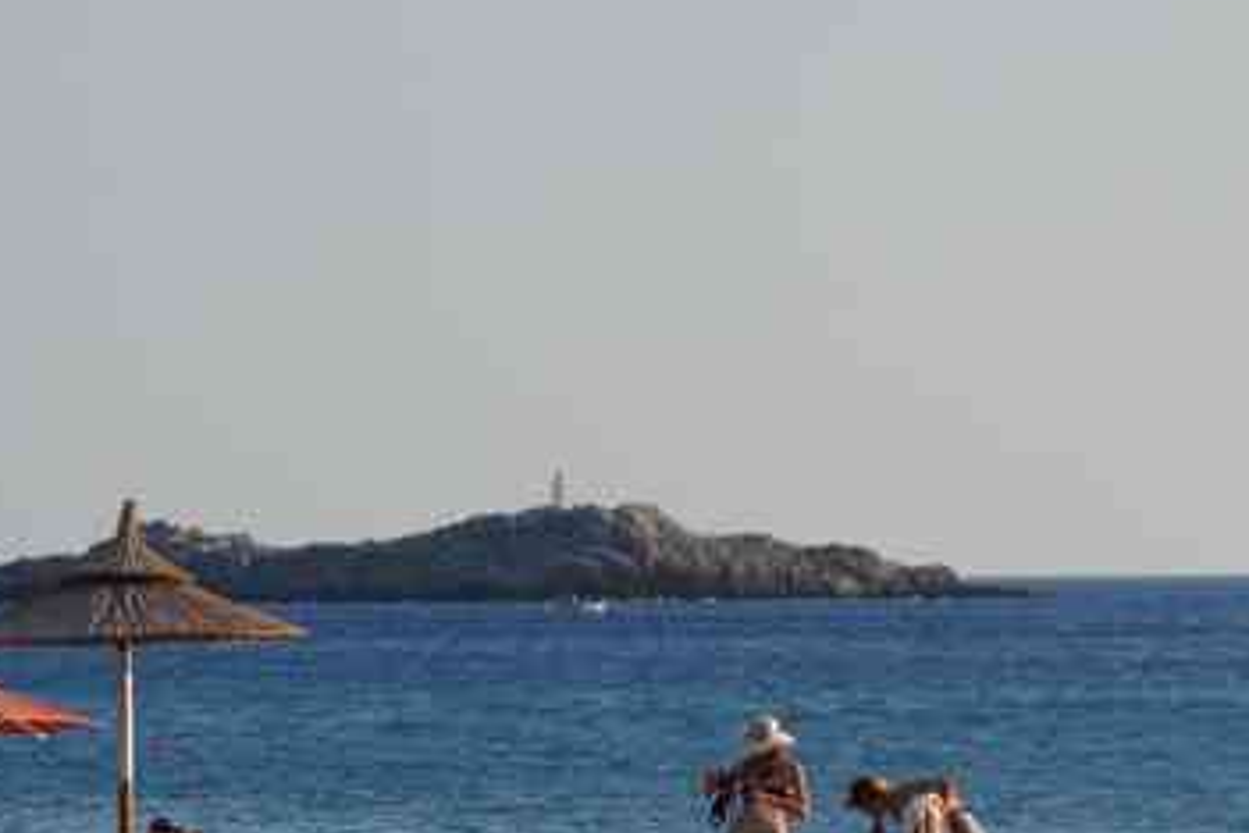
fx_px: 10373
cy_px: 783
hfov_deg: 6.8
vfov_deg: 4.6
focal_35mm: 299
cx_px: -297
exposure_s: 1/100
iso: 200
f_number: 9
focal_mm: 70
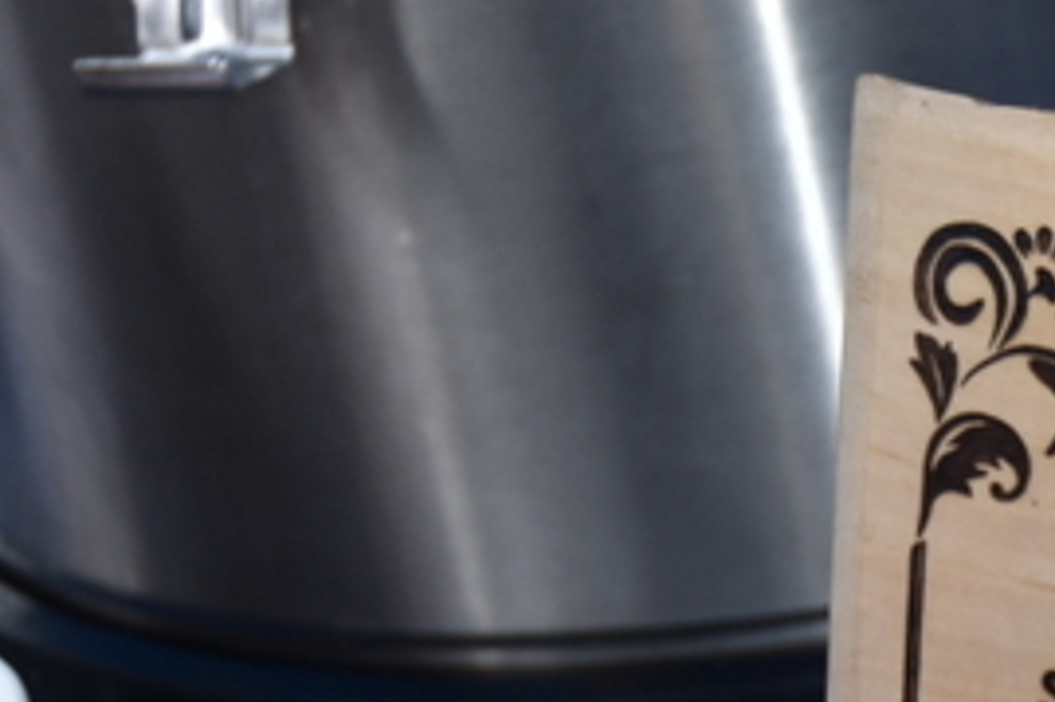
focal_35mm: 335
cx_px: 2298
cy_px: 1518
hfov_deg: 6.0
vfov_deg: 4.0
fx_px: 9811
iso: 110
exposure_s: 1/80
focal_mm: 50
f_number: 4.8
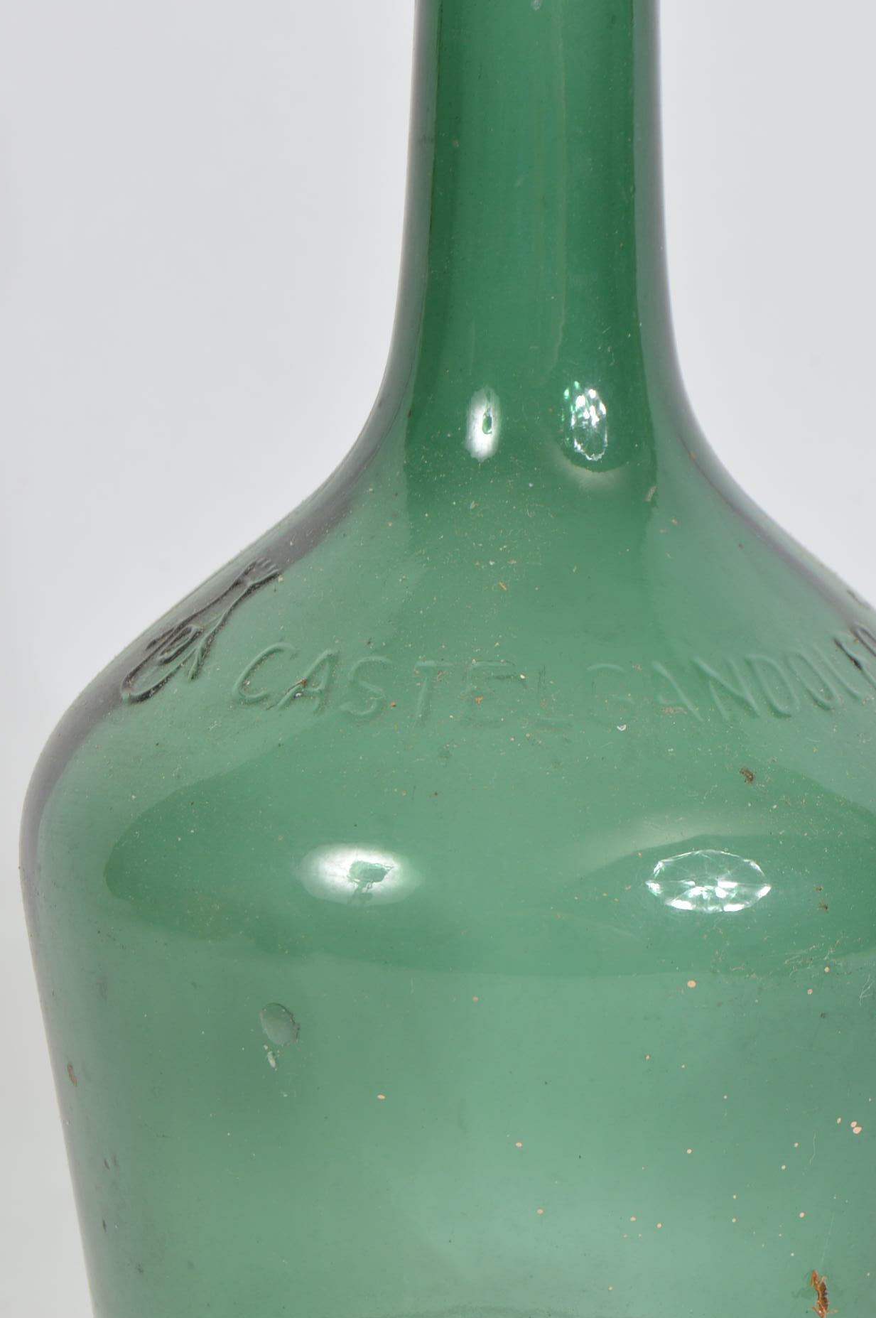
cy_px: 711
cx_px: 546
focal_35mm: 134
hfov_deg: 10.2
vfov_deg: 15.3
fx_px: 4894
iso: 100
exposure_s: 1/80
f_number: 9
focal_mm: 55
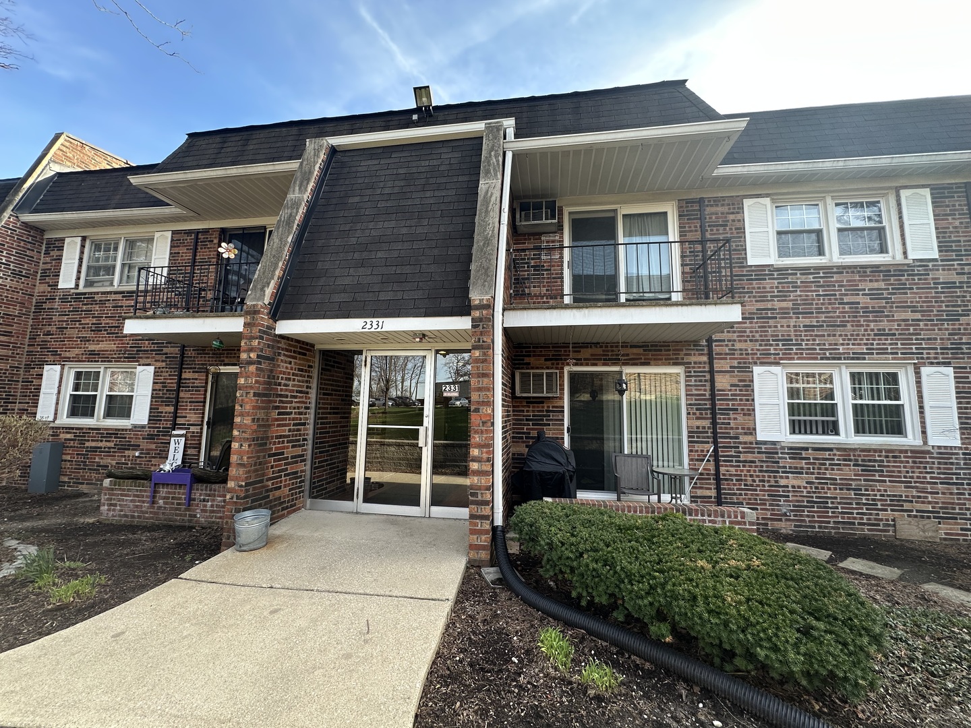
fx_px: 393
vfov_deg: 85.7
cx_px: 486
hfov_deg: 102.1
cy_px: 364
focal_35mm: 14
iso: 40
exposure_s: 1/156
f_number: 2.2
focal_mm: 2.22
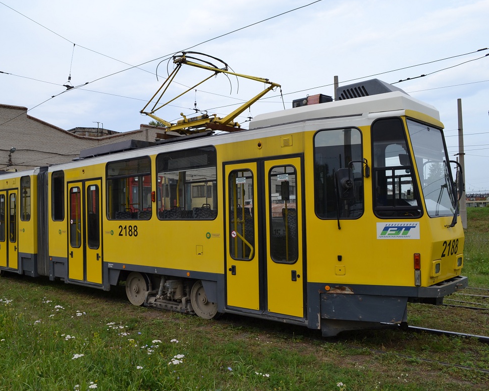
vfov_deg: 47.1
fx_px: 449
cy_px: 195
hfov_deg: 56.9
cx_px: 205
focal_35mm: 31
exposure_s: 1/160
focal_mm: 18
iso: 100
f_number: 6.3
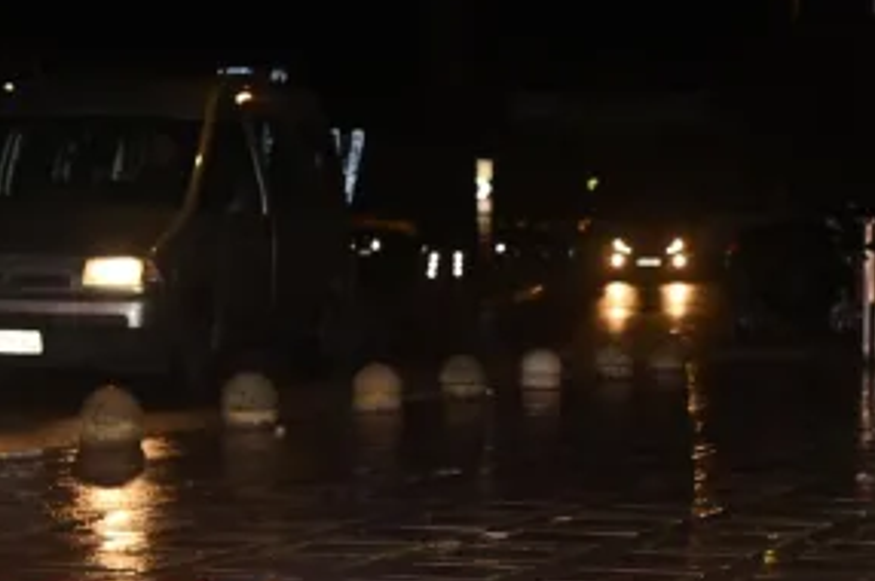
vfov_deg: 11.5
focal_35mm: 117
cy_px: 664
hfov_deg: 17.5
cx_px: 486
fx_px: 2840
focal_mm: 44
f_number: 5
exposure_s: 1/200
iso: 800
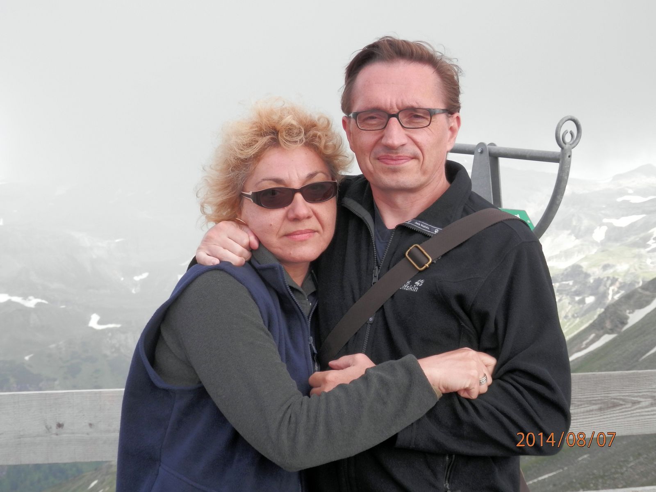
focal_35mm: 60
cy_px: 246
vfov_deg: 24.4
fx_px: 1137
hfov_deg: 32.2
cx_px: 328
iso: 80
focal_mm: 10.8
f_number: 4.2
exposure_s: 1/100
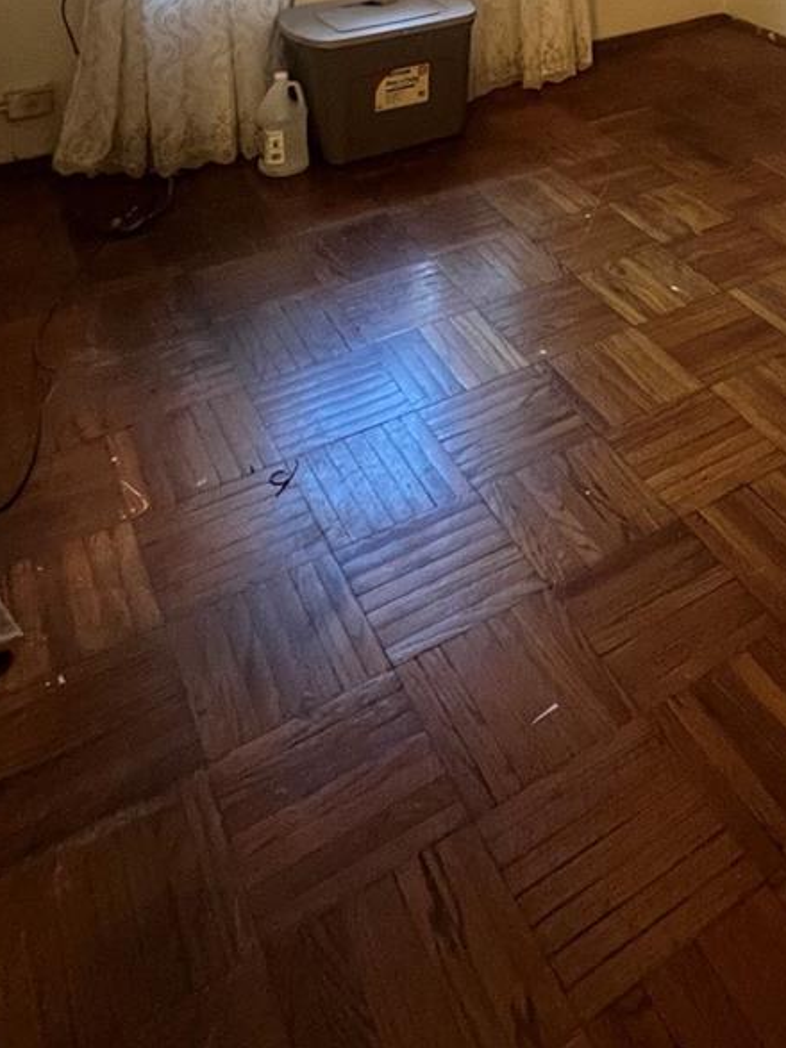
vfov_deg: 41.1
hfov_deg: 40.0
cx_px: 638
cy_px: -148
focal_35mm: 34
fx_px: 1030
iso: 640
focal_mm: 1.57
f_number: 1.8
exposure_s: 1/60
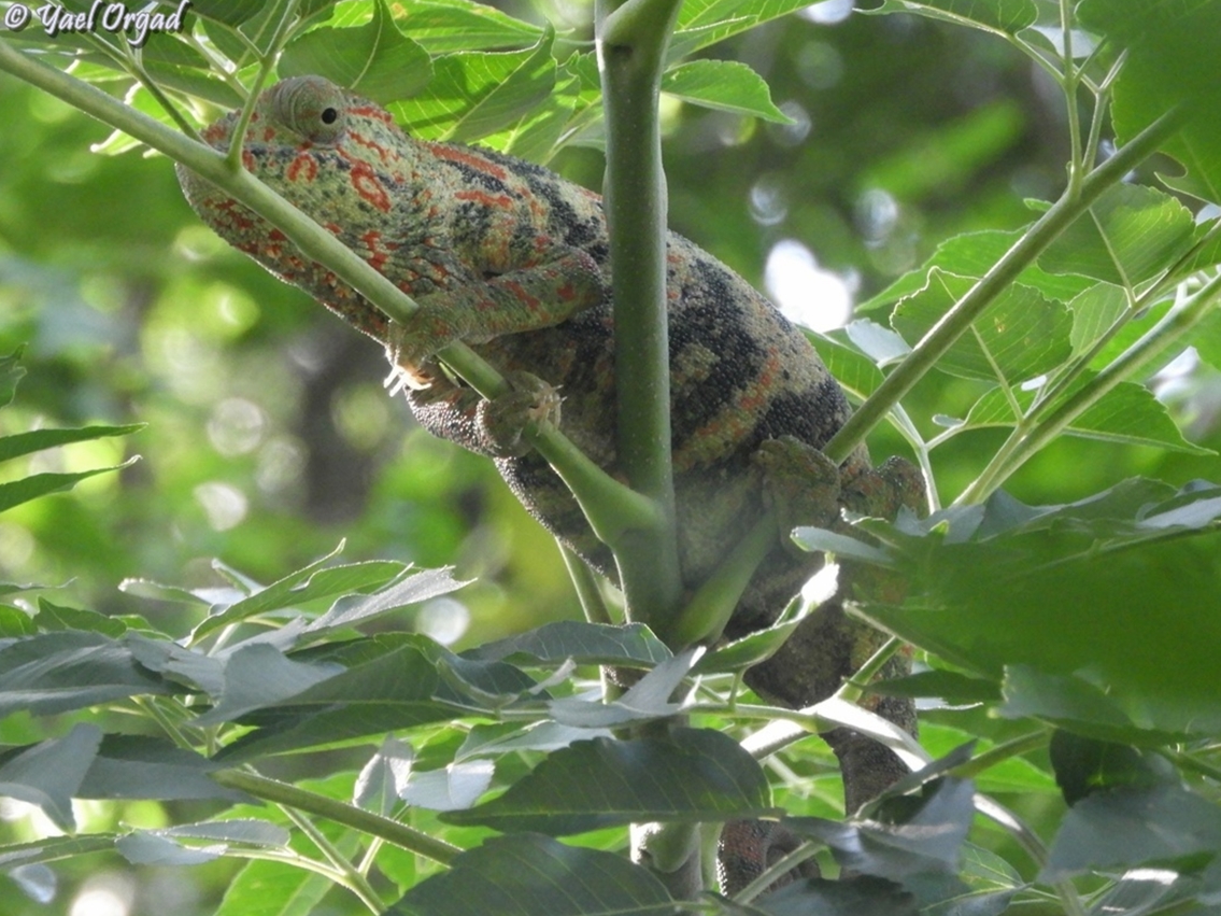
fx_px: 15942
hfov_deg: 4.4
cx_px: 609
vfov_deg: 3.3
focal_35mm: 452
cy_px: 457
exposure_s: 1/40
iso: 800
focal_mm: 80.6
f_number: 5.6
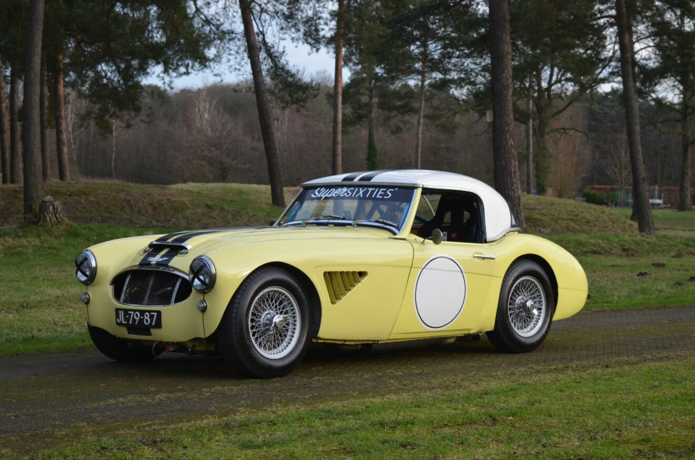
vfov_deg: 17.4
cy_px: 230
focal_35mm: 78
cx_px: 348
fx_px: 1503
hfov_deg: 26.0
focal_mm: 52
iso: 200
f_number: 7.1
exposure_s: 1/200
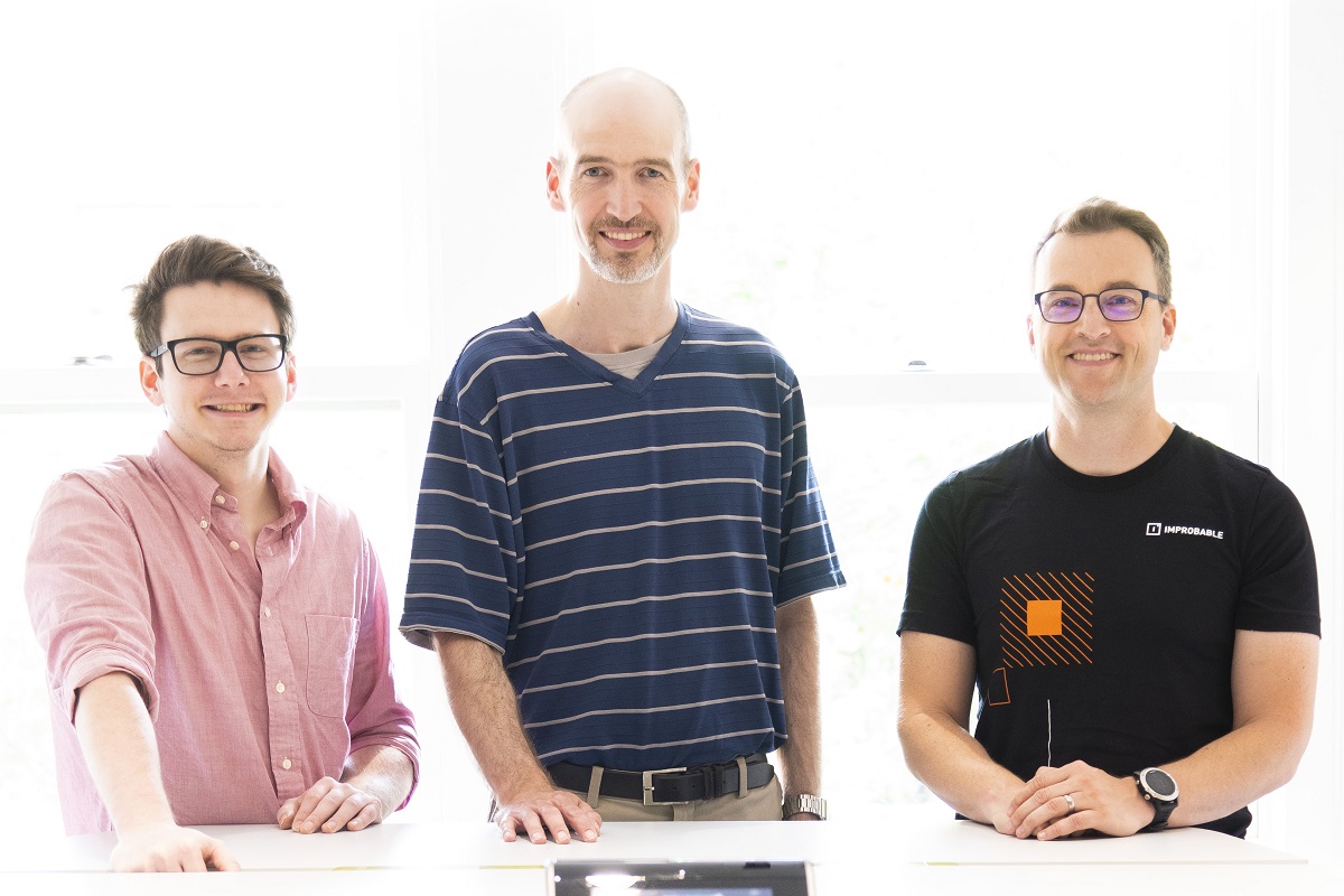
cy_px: 448
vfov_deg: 21.9
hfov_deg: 32.4
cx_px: 672
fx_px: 2314
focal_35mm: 62
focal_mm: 62
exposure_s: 1/30
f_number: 4
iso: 800
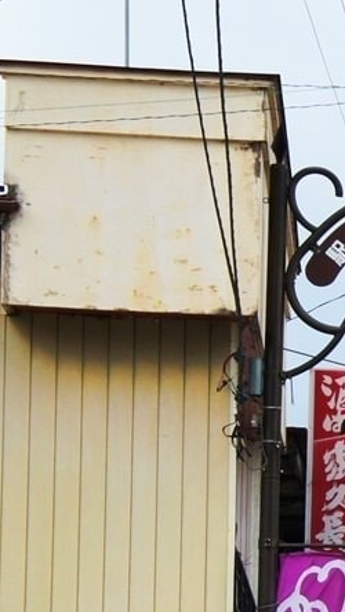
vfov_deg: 9.7
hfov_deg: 5.2
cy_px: 593
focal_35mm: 220
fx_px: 3575
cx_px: 994
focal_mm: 37
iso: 200
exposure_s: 1/400
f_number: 8
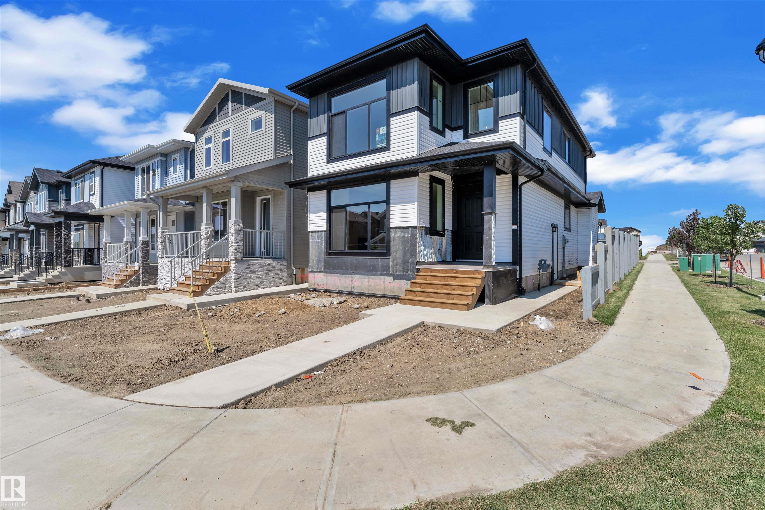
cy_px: 255
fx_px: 353
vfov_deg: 71.7
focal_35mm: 17
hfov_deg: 94.6
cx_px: 382
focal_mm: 16.6
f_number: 8
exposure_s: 1/800
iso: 200
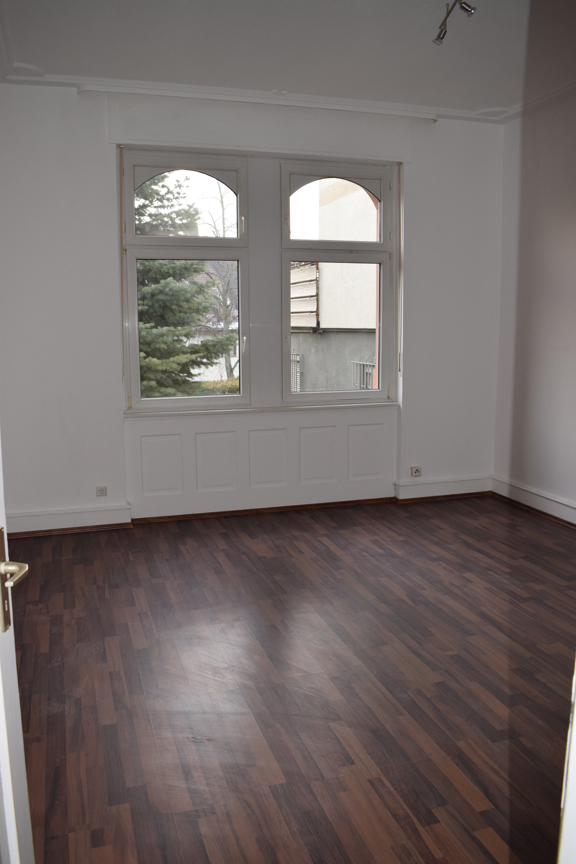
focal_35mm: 30
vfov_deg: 61.9
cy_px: 432
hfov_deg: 43.6
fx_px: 720
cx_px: 288
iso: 800
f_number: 5
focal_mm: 20
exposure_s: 1/100
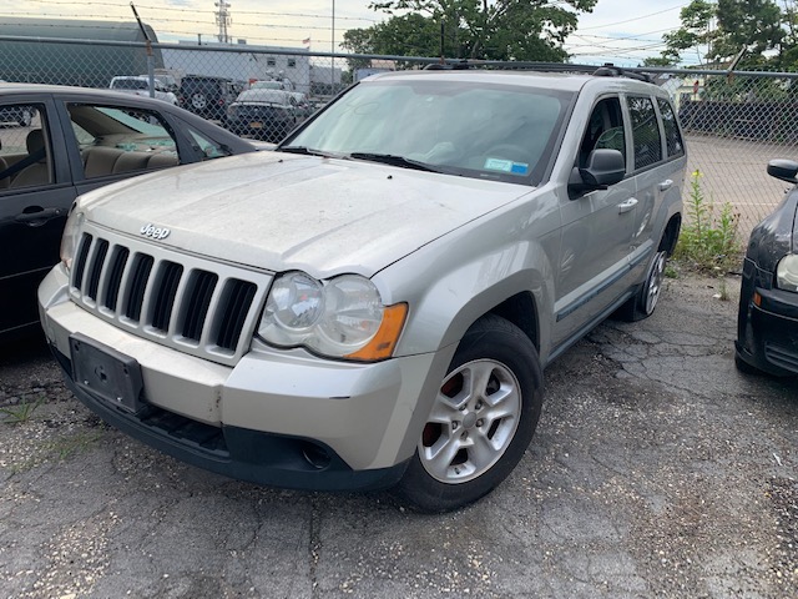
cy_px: 300
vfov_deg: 53.1
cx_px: 399
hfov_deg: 67.3
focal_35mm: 26
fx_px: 599
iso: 25
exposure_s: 1/1065
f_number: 1.8
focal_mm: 4.25
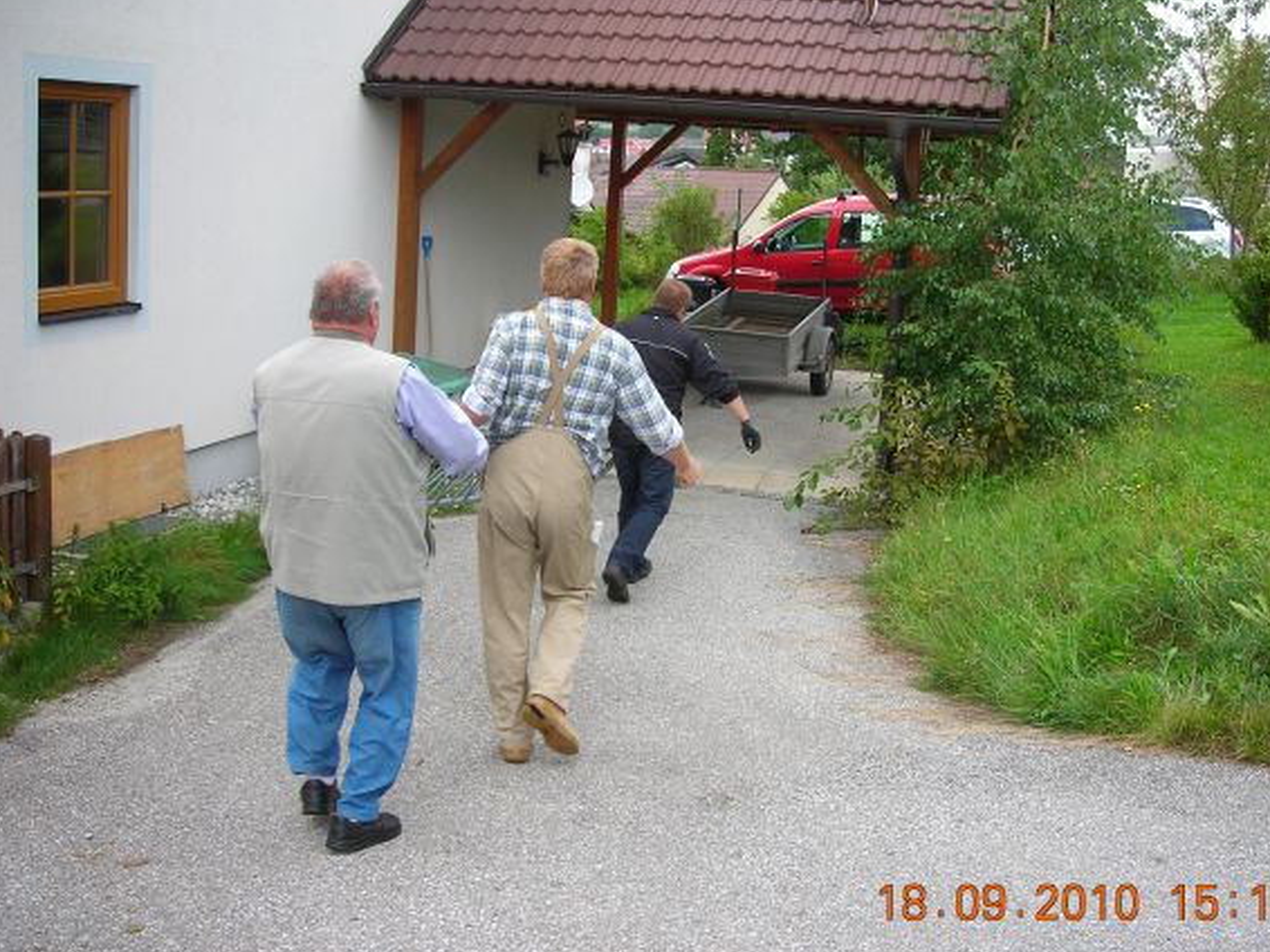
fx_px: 1577
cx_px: 669
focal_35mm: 43
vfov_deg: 33.6
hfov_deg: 43.9
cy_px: 476
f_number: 3.2
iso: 50
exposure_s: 1/112
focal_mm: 6.3
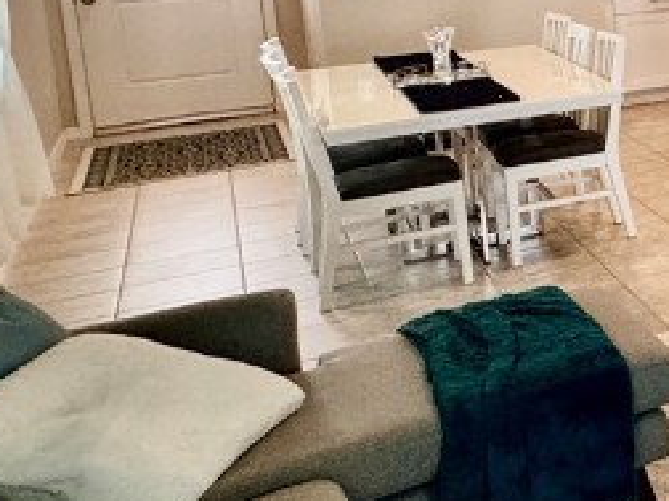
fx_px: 1102
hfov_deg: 20.3
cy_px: -13
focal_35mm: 57
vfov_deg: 24.4
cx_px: 1277
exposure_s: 1/120
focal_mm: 2.22
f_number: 2.2
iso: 250
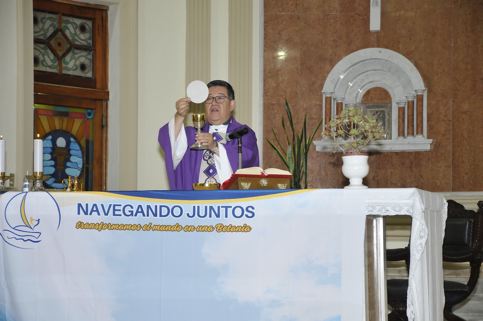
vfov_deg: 12.1
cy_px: 160
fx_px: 1507
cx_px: 242
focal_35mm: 112
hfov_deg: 18.2
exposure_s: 1/160
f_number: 5
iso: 800
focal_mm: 75
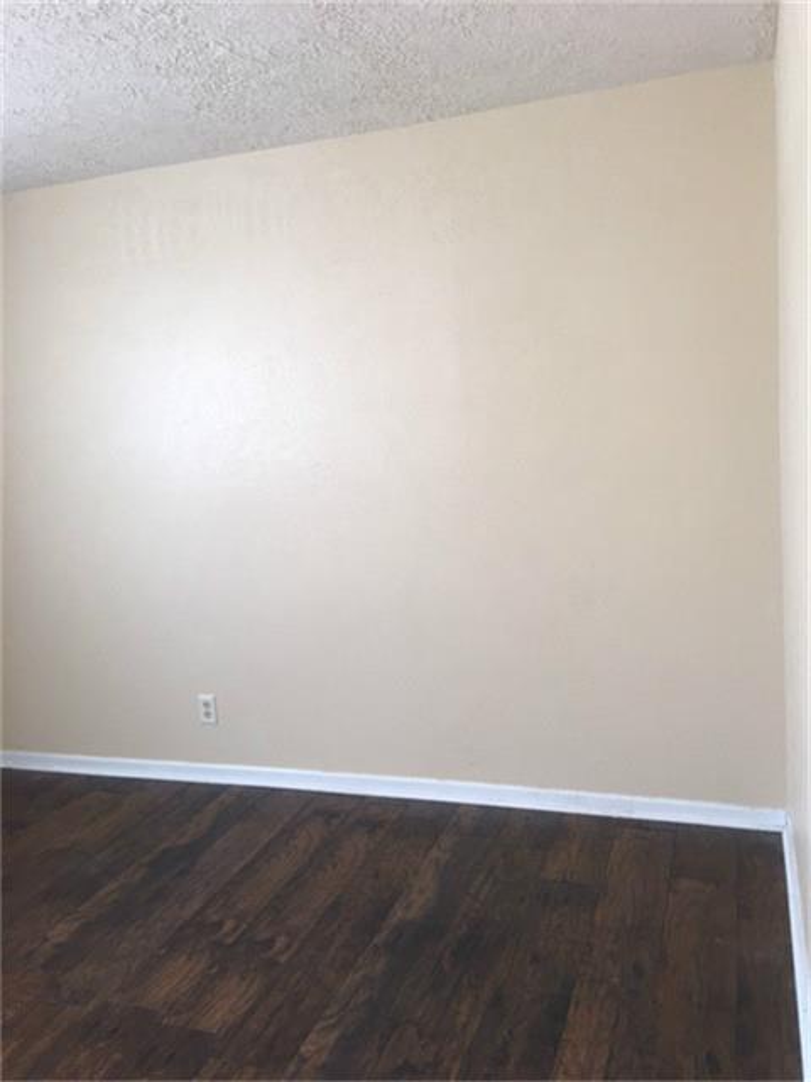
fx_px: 906
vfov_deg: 61.7
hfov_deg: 48.2
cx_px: 406
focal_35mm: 29
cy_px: 541
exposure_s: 1/40
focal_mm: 4.15
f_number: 2.2
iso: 25
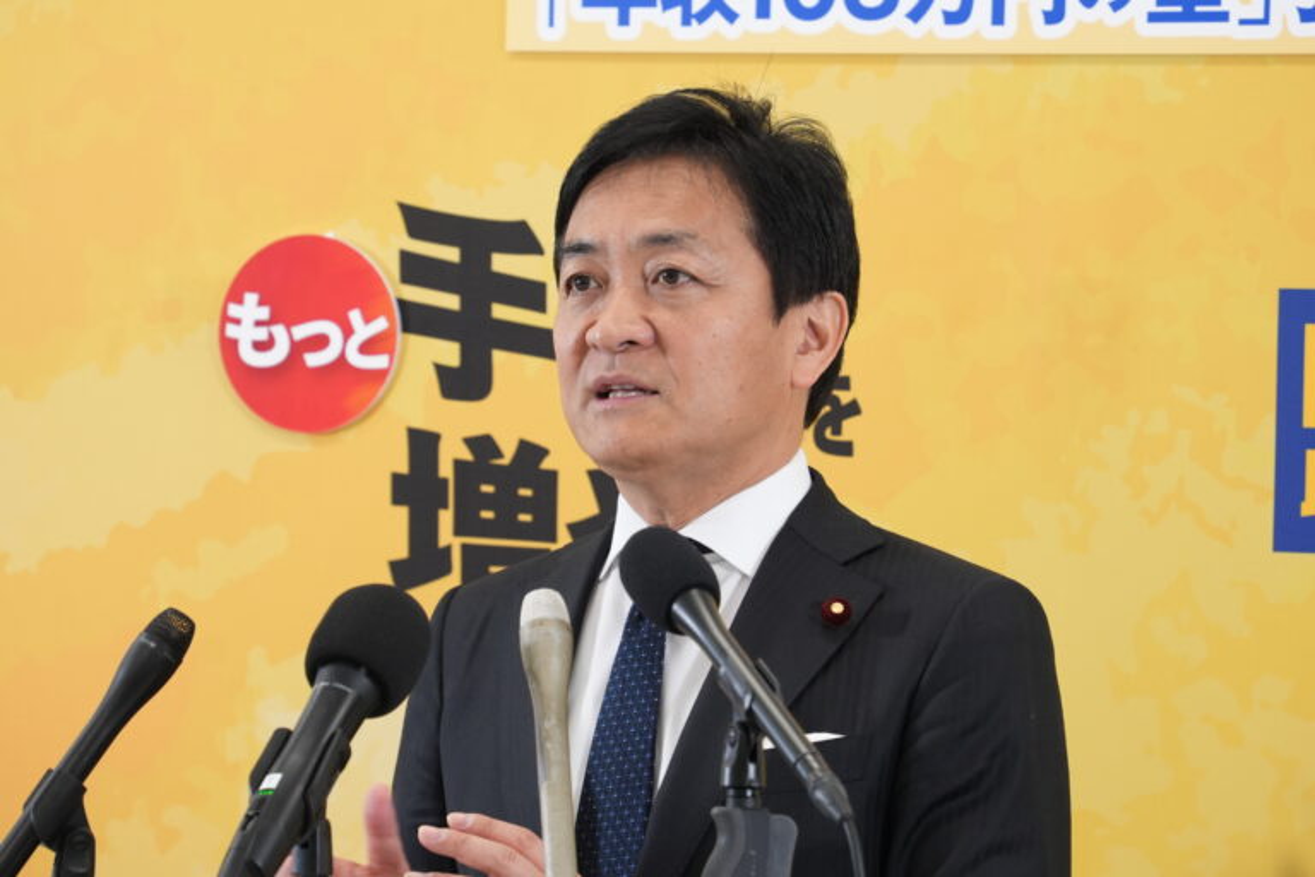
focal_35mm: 253
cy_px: 438
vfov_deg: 5.4
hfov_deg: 8.1
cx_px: 658
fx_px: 9241
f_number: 5.6
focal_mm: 169
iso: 1250
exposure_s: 1/125
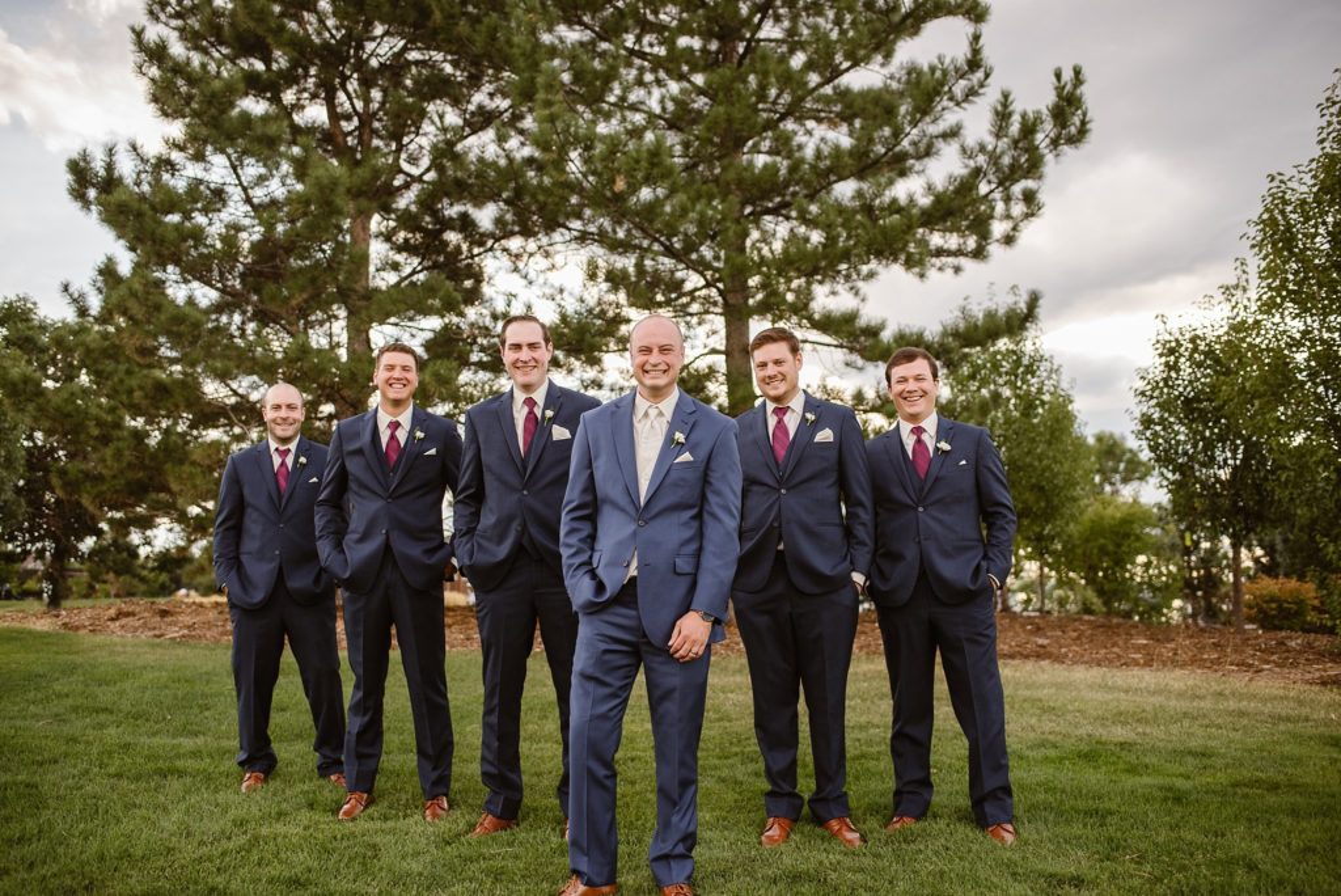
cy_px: 448
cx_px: 670
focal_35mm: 35
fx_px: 1304
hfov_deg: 54.4
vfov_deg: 37.9
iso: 200
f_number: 2.5
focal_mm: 35
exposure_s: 1/1250
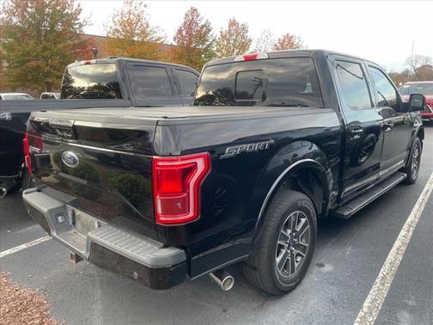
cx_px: 216
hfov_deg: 67.3
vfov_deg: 53.1
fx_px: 325
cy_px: 162
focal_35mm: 26
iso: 32
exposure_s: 1/121
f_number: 1.6
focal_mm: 4.2
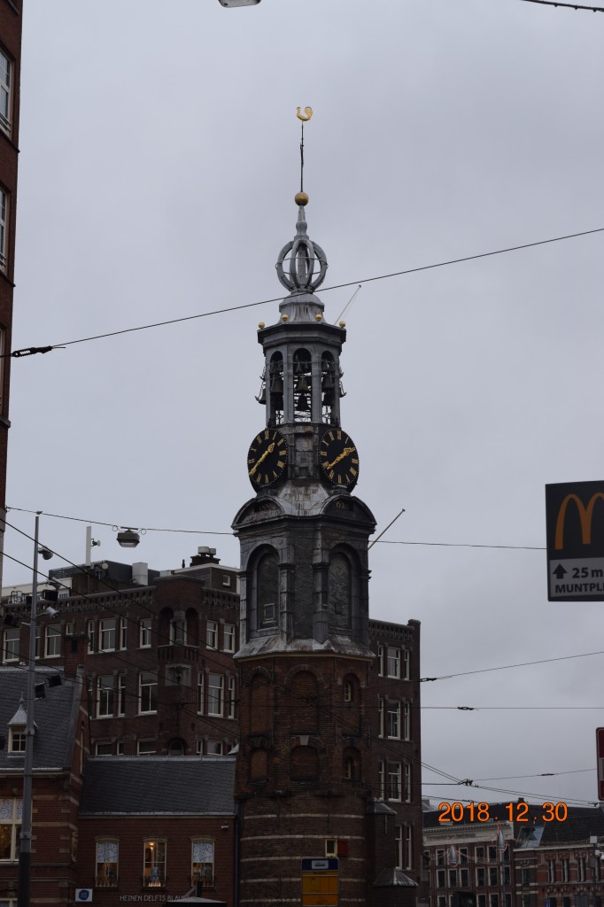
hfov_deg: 16.5
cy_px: 454
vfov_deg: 24.6
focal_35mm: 82
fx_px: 2077
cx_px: 302
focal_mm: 55
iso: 400
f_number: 8
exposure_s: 1/250
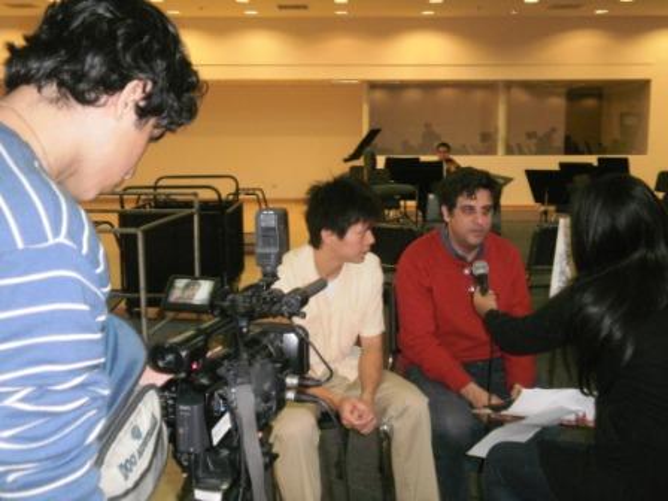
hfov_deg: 43.9
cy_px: 250
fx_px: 830
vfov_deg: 33.6
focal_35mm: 43
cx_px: 334
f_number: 3.4
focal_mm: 7.61
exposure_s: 1/40
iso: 400
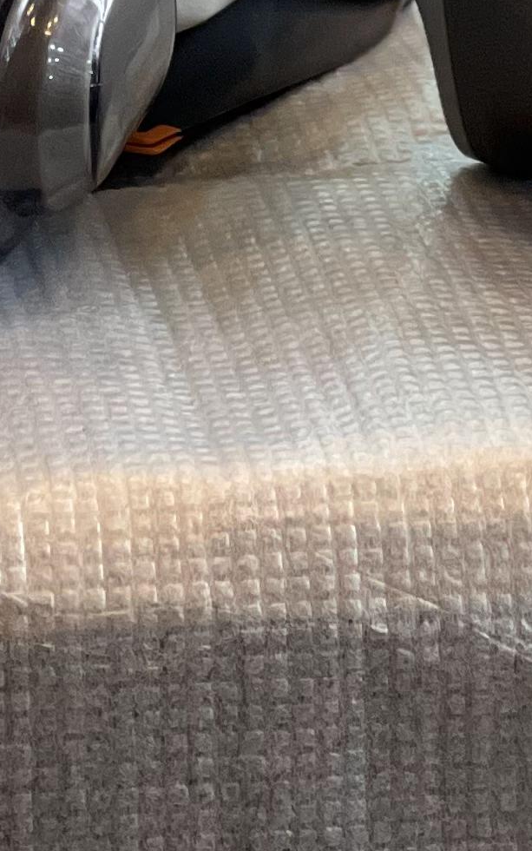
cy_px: -768
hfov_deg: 4.7
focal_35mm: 279
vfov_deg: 7.3
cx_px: 687
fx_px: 6468
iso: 160
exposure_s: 1/100
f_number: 2.2
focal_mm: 7.5
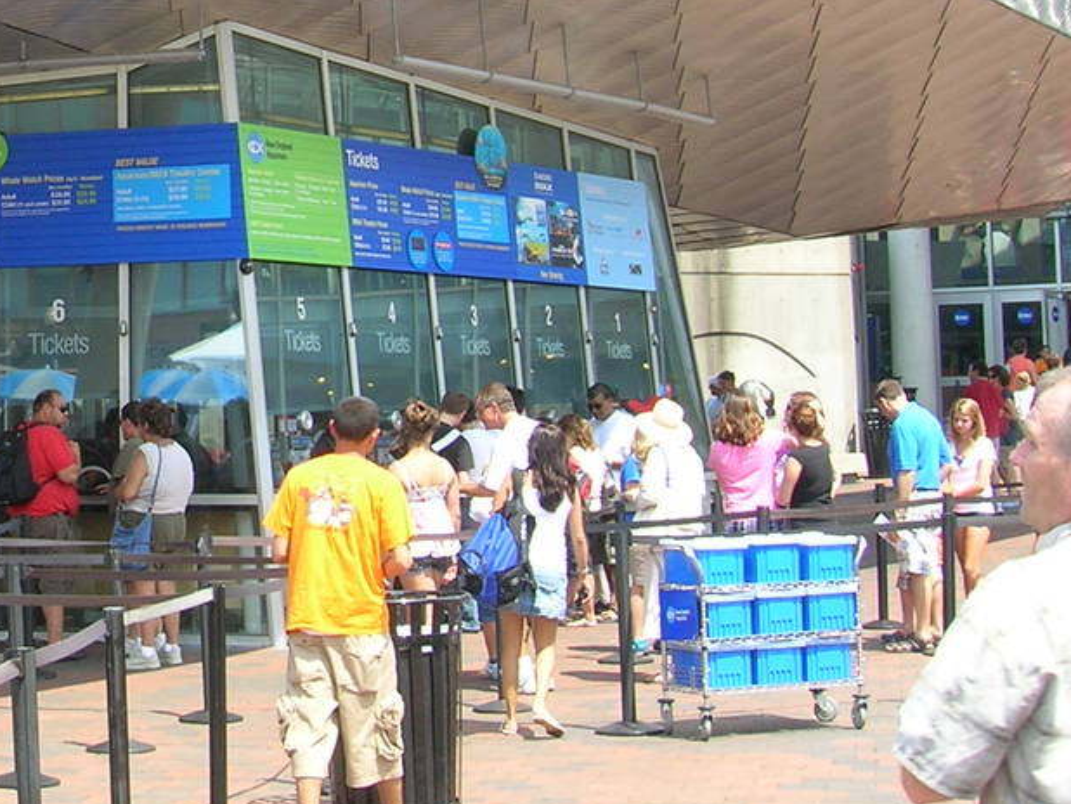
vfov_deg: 16.6
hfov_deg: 21.0
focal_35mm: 88
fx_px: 2724
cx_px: -149
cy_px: 94
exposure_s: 1/100
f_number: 4.9
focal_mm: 5.7
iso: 50
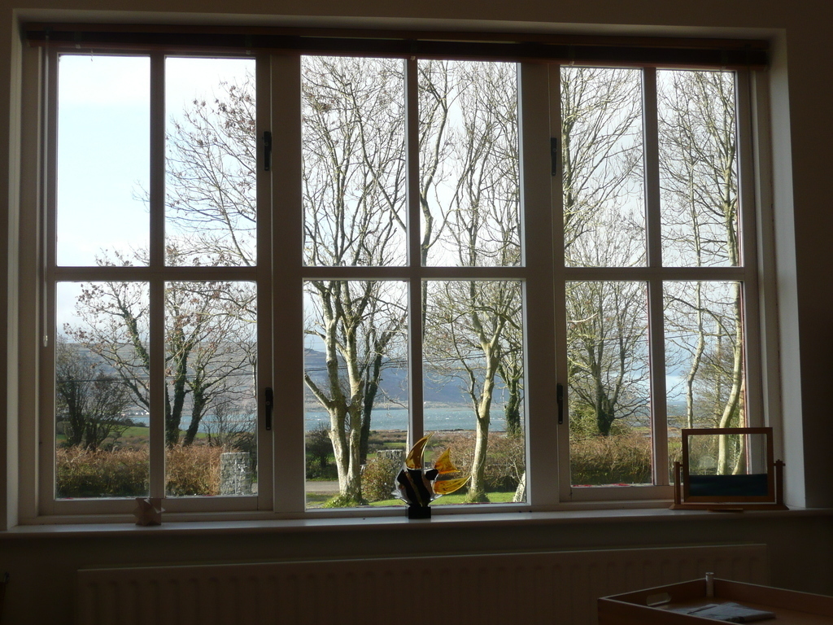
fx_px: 1155
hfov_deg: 39.7
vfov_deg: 30.3
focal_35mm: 48
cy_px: 312
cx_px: 416
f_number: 4.2
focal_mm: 7.8
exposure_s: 1/160
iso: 100
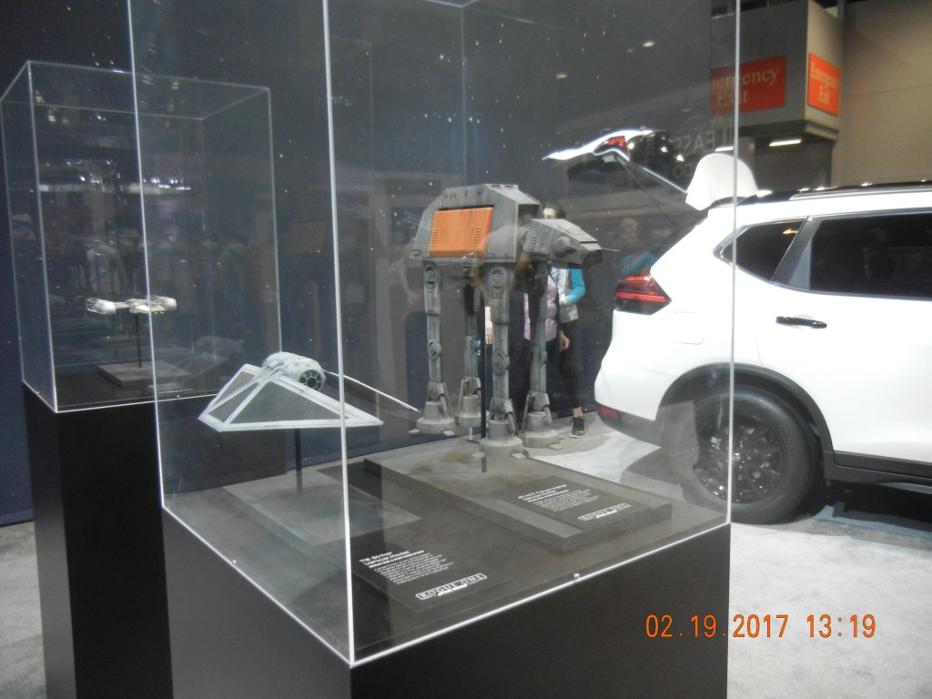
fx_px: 808
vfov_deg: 46.8
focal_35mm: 30
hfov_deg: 60.0
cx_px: 466
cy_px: 350
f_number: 3.5
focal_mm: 5.4
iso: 640
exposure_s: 1/86.5
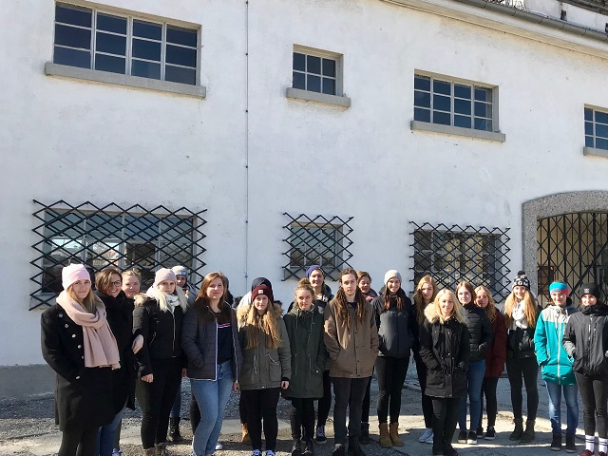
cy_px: 238
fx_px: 615
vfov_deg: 40.7
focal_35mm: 35
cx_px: 366
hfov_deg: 52.3
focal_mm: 3.99
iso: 20
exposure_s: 1/833
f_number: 1.8
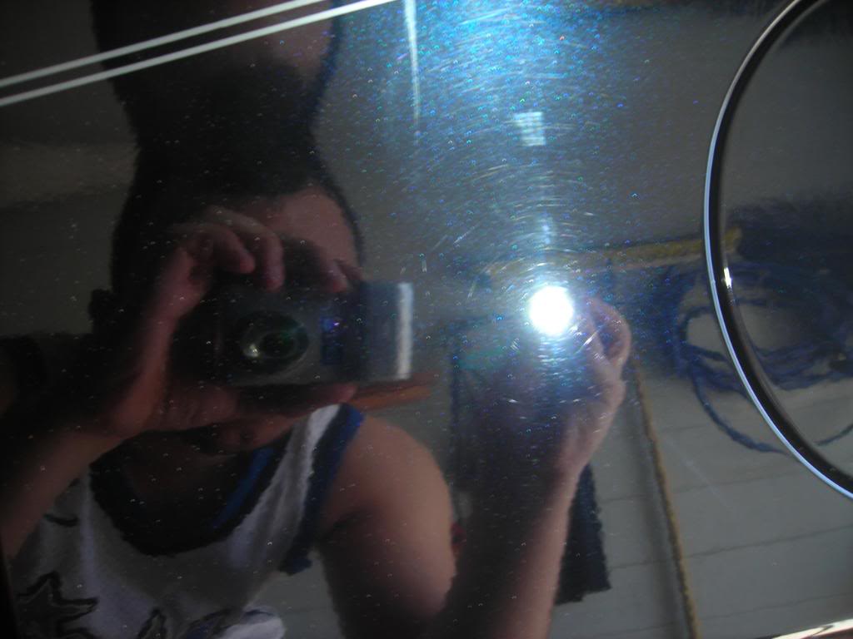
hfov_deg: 49.0
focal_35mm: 38
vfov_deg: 37.7
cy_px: 320
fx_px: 936
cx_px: 426
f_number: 3.2
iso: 50
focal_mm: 6.3
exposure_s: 1/18.2
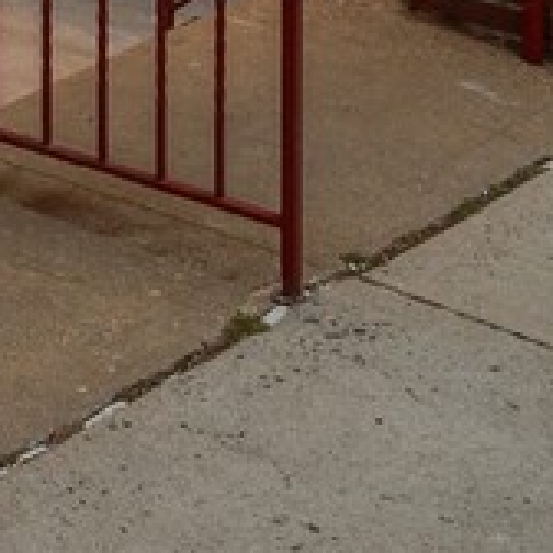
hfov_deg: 12.1
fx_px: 2332
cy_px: -721
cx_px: -517
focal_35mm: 129
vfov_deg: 11.5
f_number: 9
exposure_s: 1/20
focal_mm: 17
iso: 1800
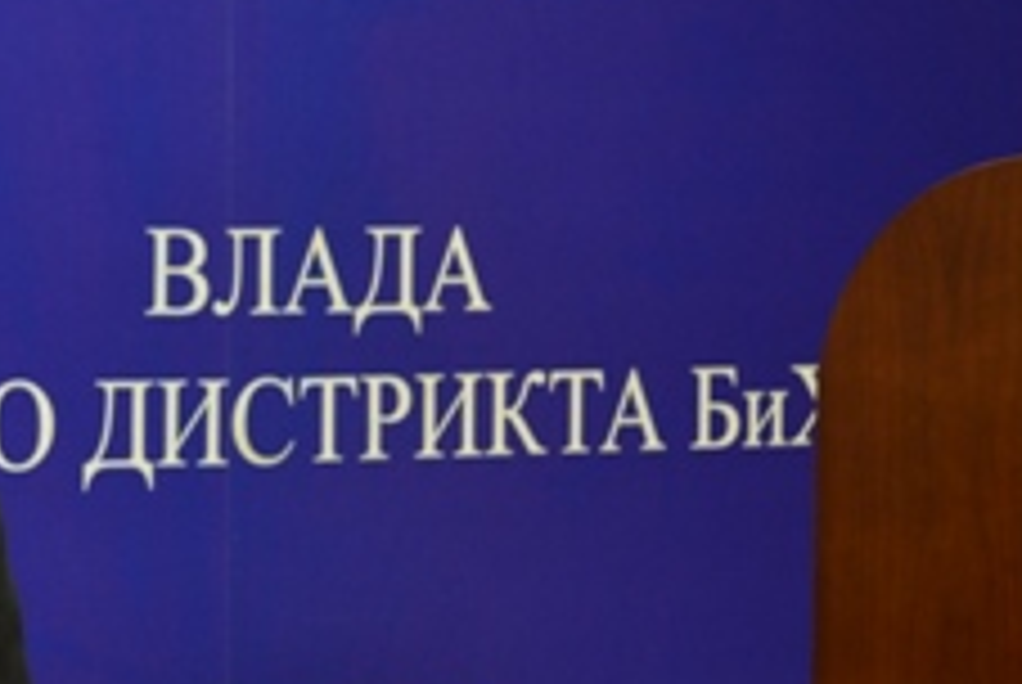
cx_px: -369
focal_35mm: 169
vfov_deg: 8.1
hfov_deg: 11.8
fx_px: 4804
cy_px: 605
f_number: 5.3
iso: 450
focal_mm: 40
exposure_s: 1/15
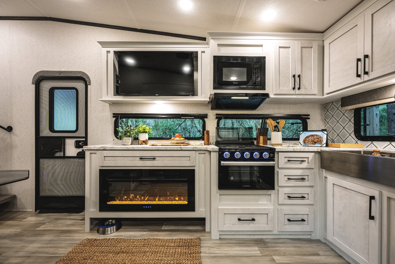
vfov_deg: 81.2
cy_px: 132
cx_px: 198
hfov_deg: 104.3
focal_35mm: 14
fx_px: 154
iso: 1000
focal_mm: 14
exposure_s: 1/100
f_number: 5
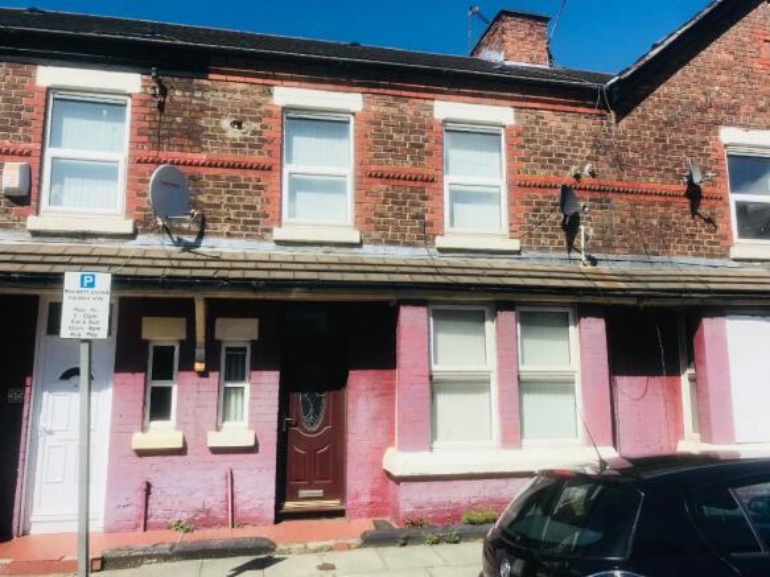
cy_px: 288
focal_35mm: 28
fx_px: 623
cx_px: 385
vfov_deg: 49.7
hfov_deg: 63.5
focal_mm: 3.99
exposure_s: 1/3546
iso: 20
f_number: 1.8
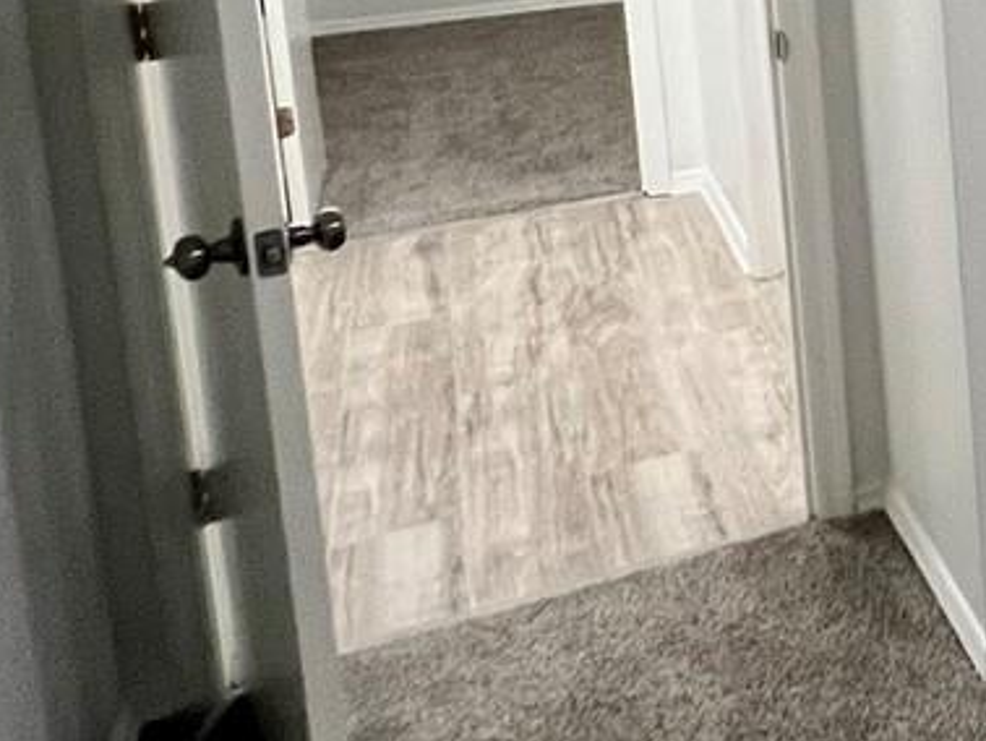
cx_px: 1849
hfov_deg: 20.9
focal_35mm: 55
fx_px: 1568
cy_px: -133
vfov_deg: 24.3
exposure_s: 1/60
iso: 400
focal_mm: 1.57
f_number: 1.8
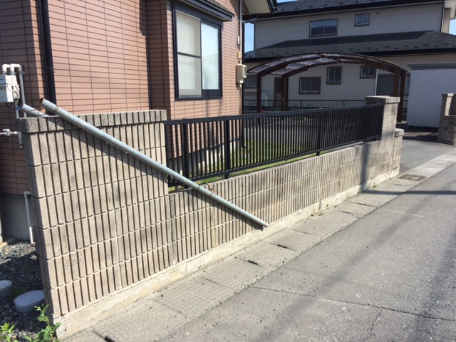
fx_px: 382
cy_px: 171
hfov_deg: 61.7
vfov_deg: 48.2
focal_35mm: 29
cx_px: 228
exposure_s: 1/1364
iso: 32
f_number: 2.2
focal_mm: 4.15
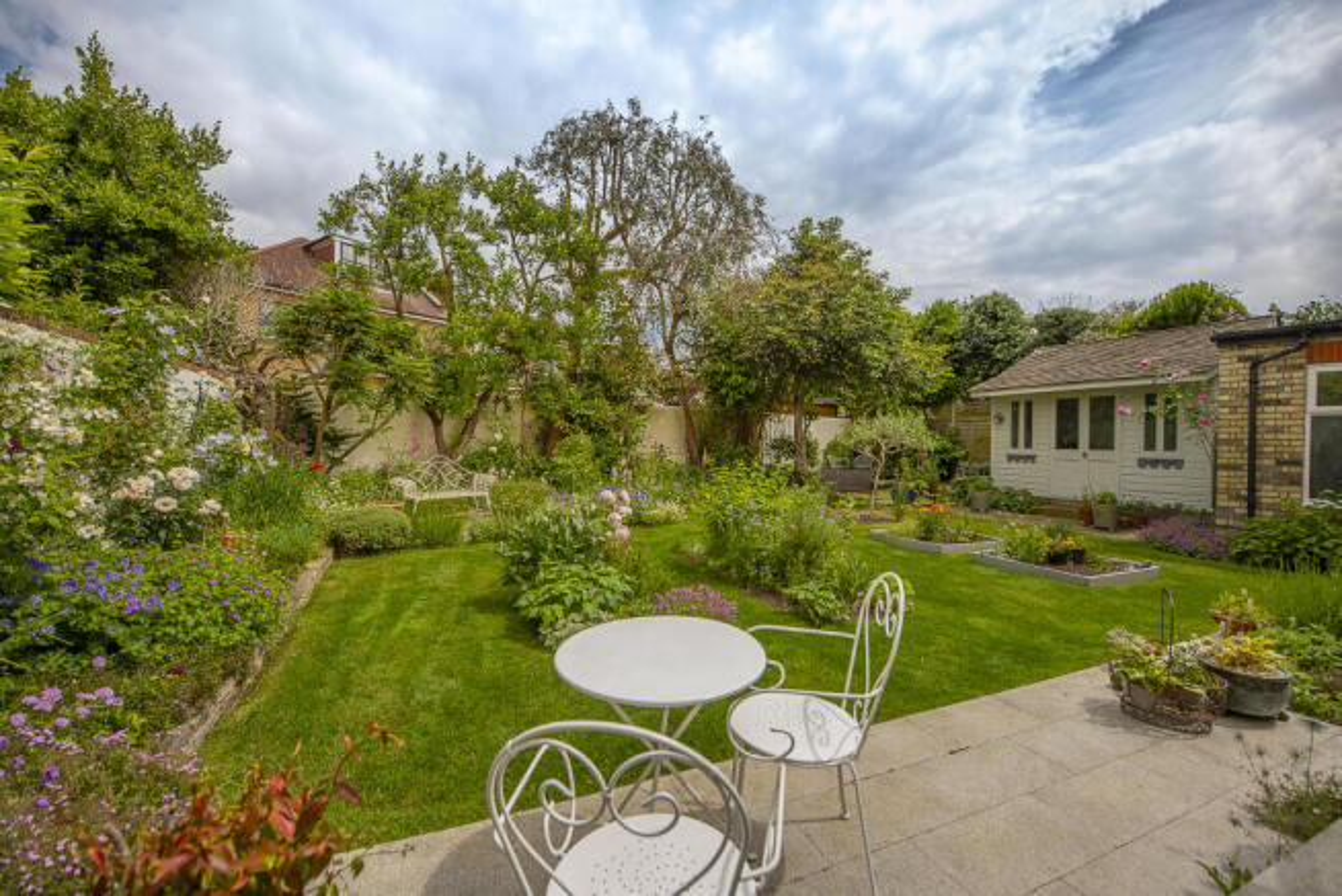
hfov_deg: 104.2
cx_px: 671
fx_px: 522
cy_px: 448
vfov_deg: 81.3
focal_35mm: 14
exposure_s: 1/2500
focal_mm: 14
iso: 500
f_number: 5
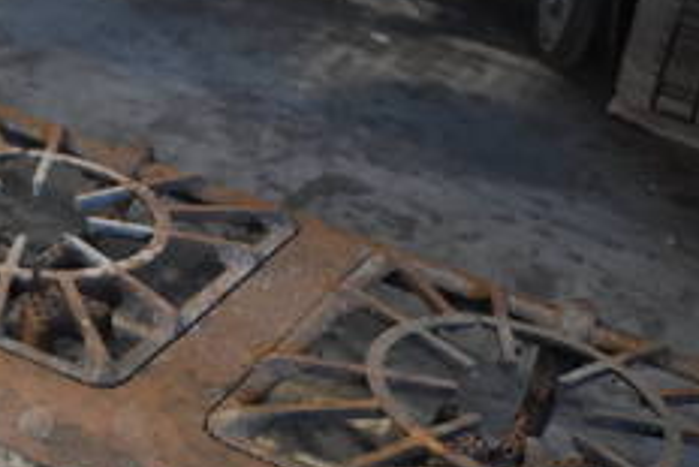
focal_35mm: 71
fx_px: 1379
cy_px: 545
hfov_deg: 27.2
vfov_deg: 18.3
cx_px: 36
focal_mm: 18
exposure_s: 1/125
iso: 1800
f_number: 3.5
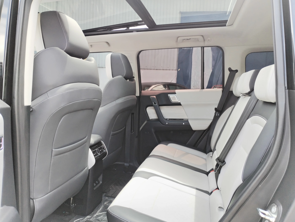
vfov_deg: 48.2
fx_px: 247
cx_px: 148
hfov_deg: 61.7
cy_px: 111
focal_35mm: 29
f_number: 1.8
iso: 118
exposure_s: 1/100
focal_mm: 4.75
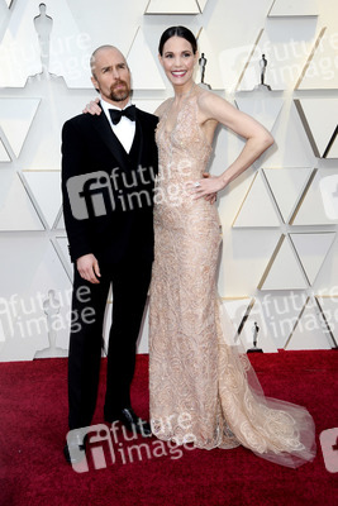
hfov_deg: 24.6
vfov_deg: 36.2
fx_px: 774
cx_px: 169
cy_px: 253
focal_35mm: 55
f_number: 8
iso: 800
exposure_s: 1/250
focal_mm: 55
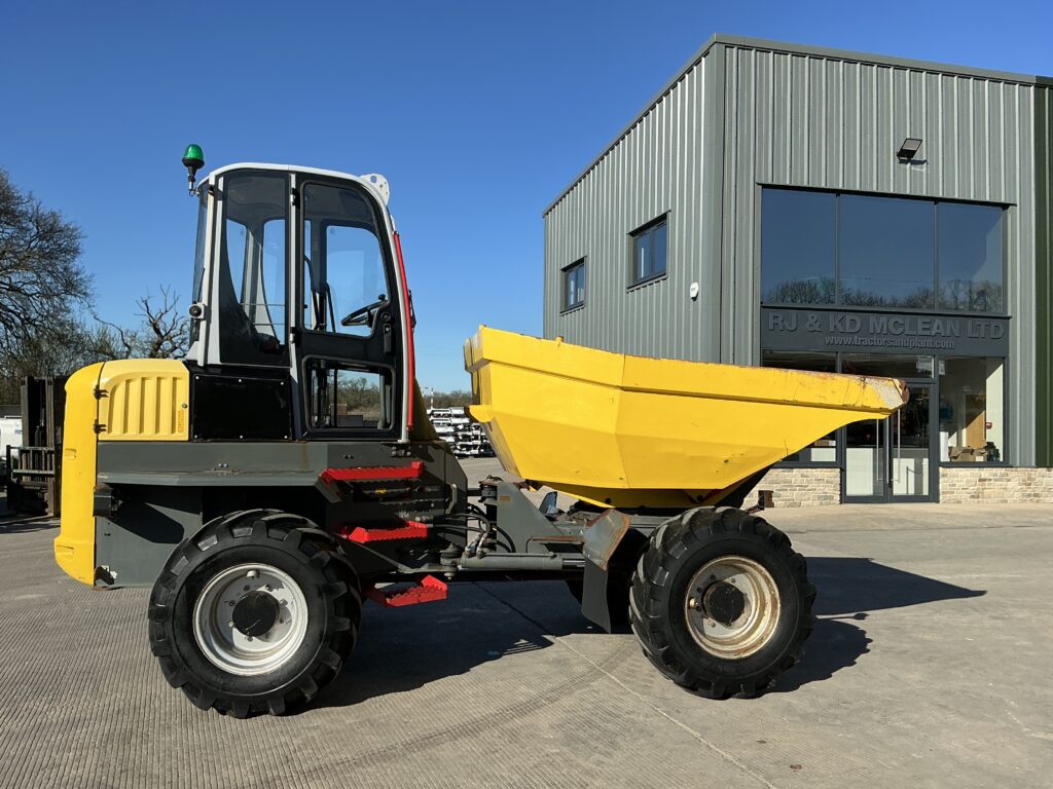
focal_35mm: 28
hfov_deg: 63.4
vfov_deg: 49.7
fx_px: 852
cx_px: 526
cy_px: 394
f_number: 1.8
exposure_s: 1/2320
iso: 25
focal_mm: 3
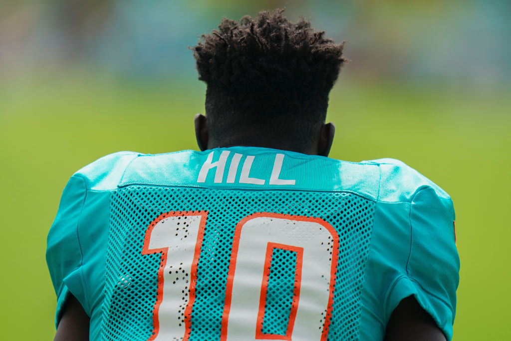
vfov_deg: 2.3
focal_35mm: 600
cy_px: 170
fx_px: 8517
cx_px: 256
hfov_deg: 3.4
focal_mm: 400
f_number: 3.2
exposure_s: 1/2000
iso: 250
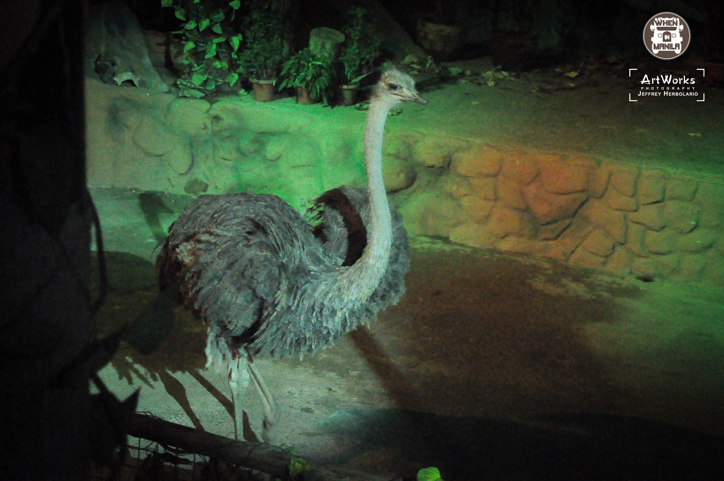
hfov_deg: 31.9
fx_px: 1265
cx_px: 362
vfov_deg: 21.5
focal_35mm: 63
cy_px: 240
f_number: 4.8
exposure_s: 1/60
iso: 5000
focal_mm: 42
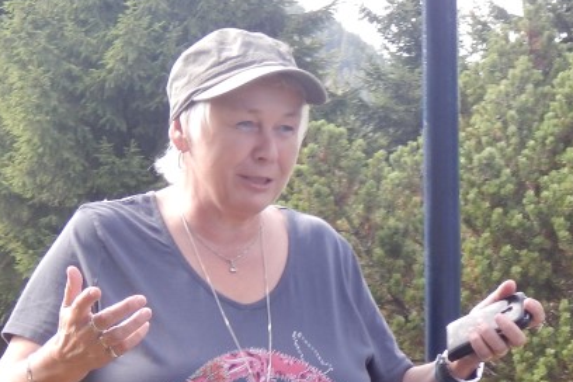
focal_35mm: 180
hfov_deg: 11.4
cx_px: 438
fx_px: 2865
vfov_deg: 7.6
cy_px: 435
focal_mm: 12.3
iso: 125
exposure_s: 1/100
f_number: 4.1
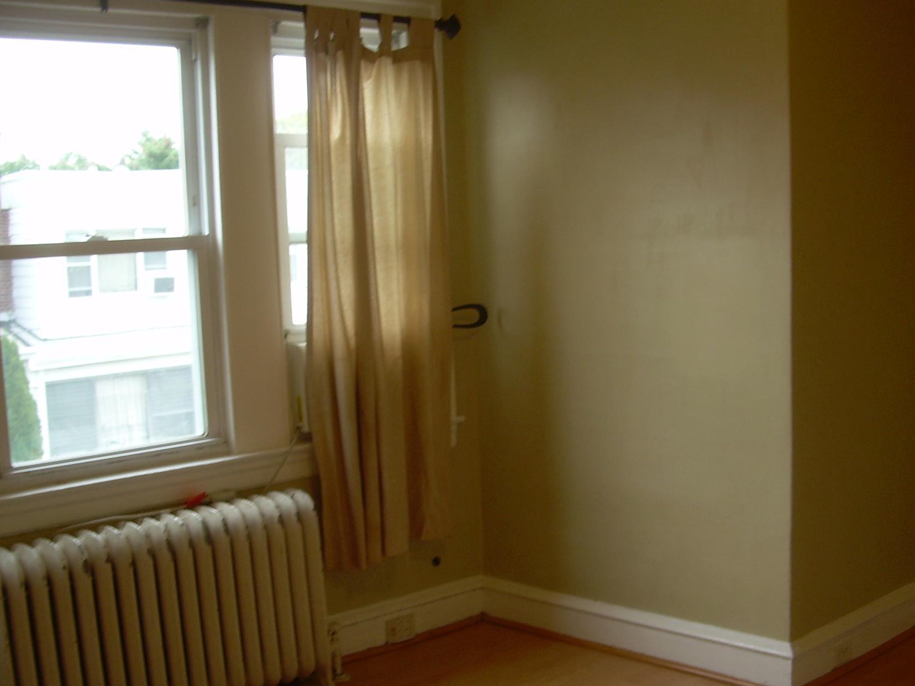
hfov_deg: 40.4
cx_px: 509
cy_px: 388
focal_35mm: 47
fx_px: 1242
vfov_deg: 30.8
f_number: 2.8
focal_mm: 6.3
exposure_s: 1/50.4
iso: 50
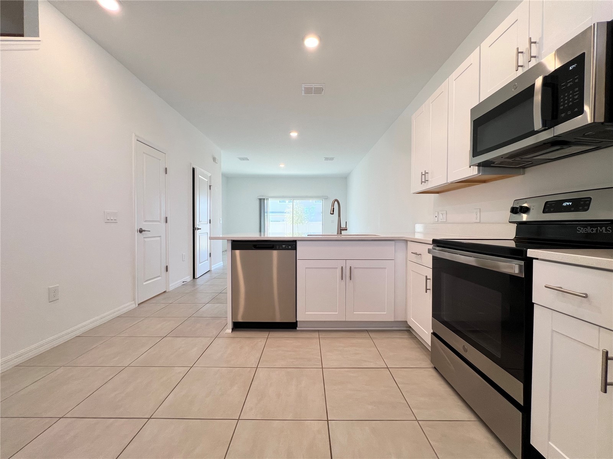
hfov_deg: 106.2
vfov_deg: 89.9
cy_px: 230
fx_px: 230
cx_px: 306
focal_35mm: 13
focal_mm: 1.57
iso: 80
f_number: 1.8
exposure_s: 1/120
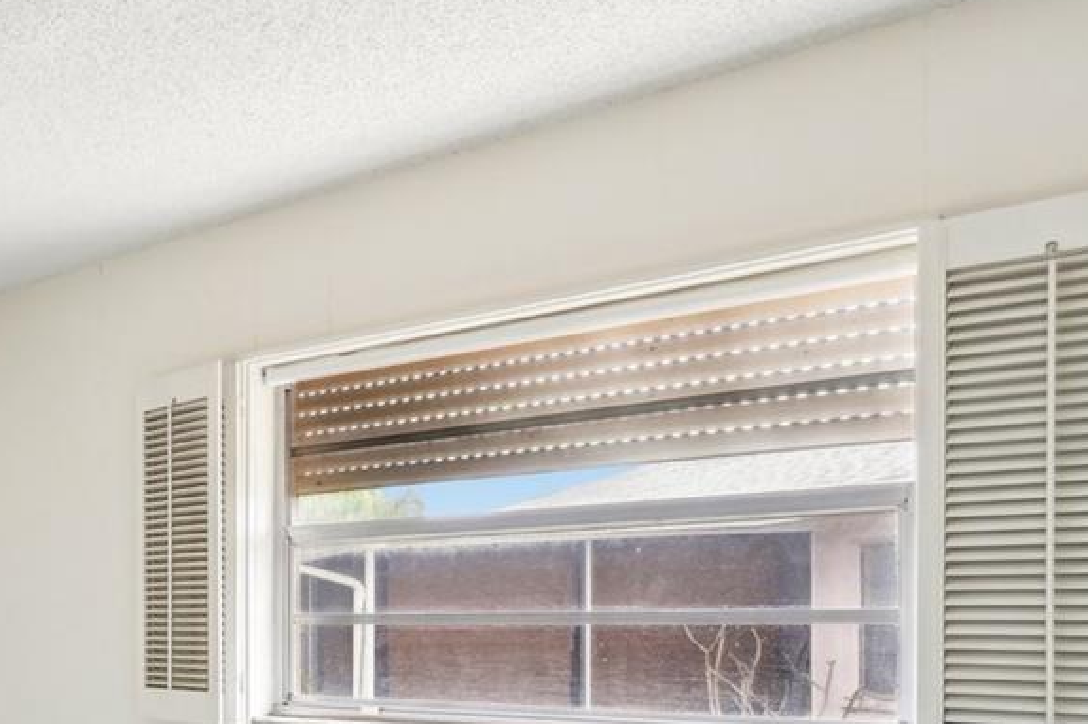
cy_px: 615
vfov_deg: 32.9
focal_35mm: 39
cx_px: -252
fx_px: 1178
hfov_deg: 36.6
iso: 400
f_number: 8
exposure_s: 1/60
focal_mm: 14
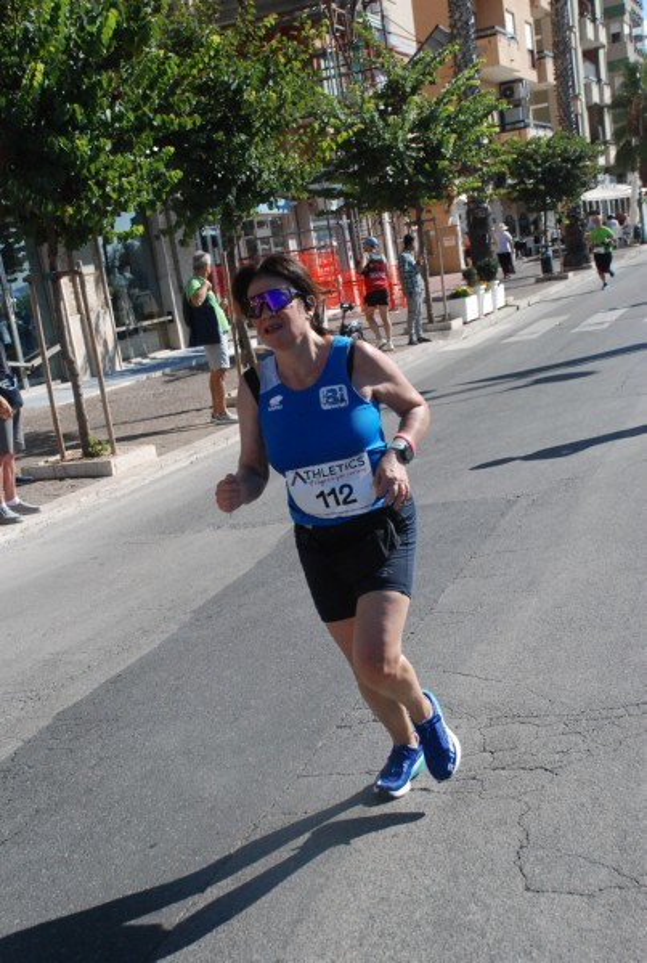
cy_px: 482
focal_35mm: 52
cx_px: 324
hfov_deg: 25.9
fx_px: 1408
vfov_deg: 37.8
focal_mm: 35
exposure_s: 1/2000
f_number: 7.1
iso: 1000
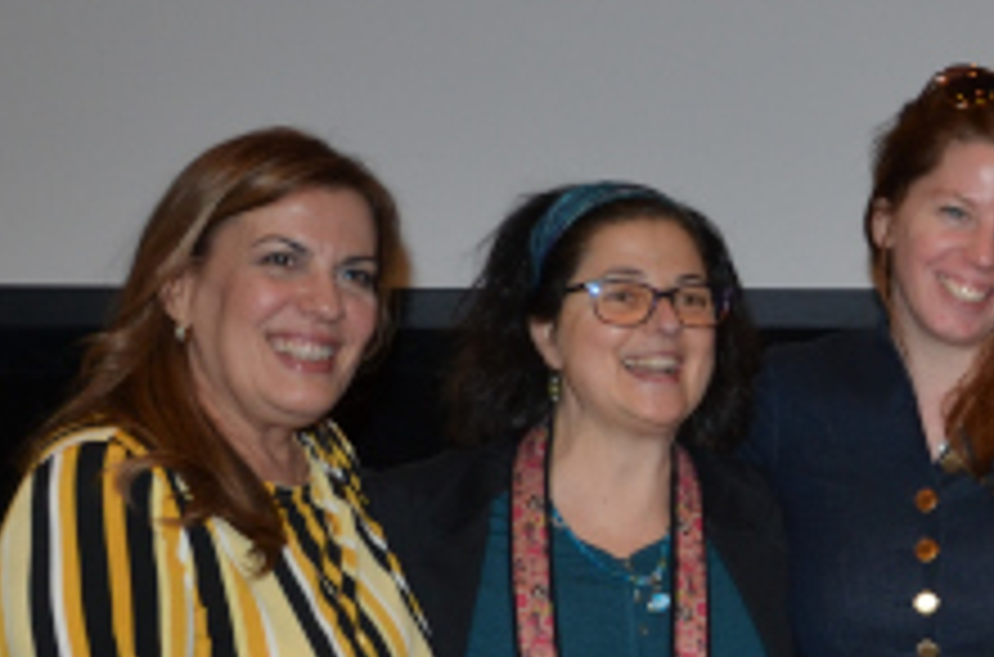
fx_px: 2395
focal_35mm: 87
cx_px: 1322
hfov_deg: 21.1
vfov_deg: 15.4
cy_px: 621
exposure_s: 1/60
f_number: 4
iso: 400
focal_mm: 16
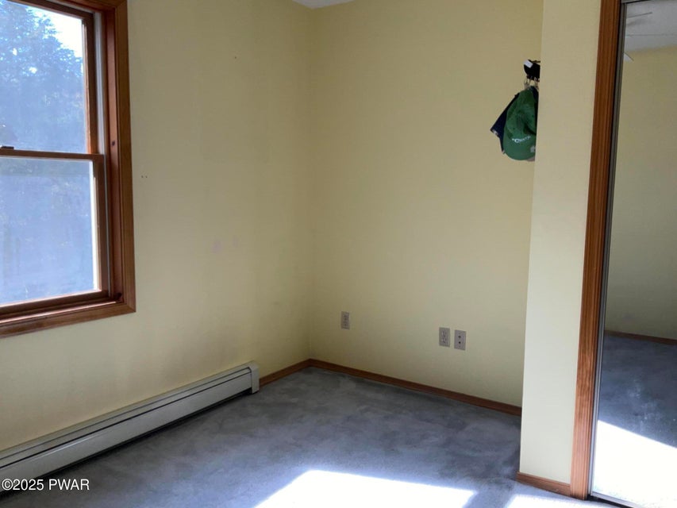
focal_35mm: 29
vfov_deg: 48.2
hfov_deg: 61.7
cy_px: 254
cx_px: 338
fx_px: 567
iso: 16
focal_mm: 3
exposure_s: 1/179
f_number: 1.8
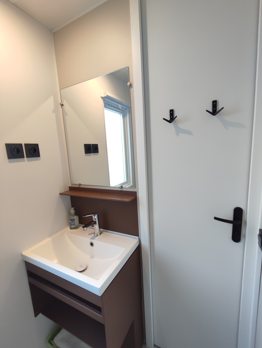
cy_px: 174
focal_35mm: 16
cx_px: 131
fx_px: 161
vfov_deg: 94.5
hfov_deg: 78.2
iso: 227
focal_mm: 1.65
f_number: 2.2
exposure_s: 1/50
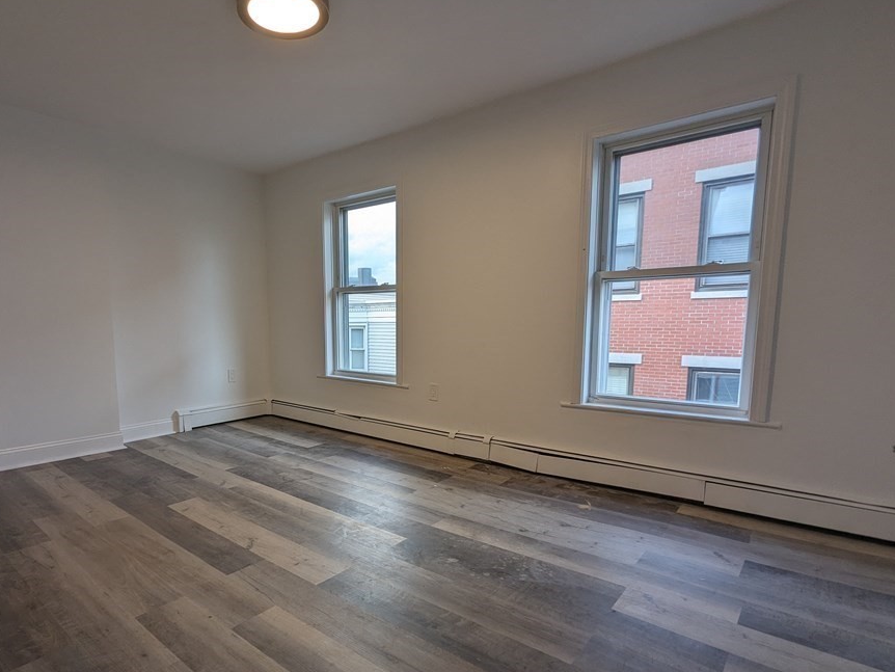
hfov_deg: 84.0
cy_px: 389
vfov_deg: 68.3
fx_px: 491
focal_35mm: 19
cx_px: 375
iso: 78
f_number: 2.2
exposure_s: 1/120
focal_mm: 2.35
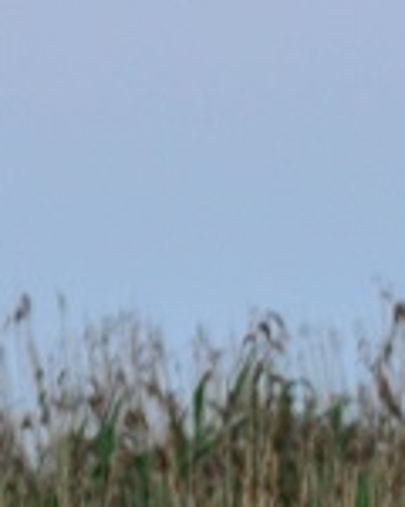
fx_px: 25907
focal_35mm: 1729
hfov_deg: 0.9
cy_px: 1016
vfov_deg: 1.1
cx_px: 420
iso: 400
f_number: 5
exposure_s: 1/60
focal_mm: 185
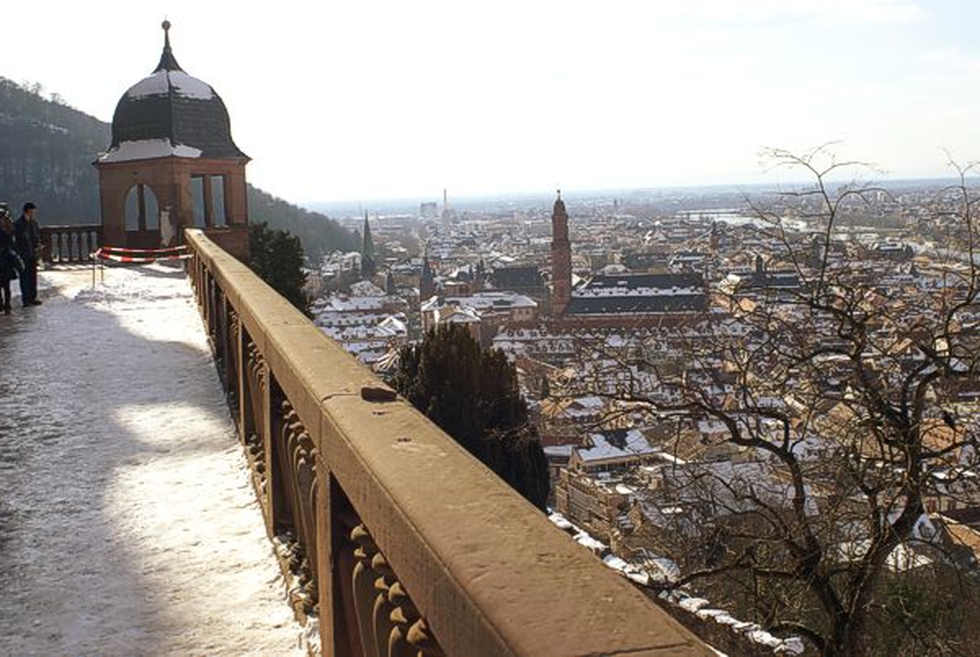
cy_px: 328
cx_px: 490
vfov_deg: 32.0
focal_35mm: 42
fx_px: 1145
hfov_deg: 46.3
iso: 100
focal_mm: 28
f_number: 10
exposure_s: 1/160
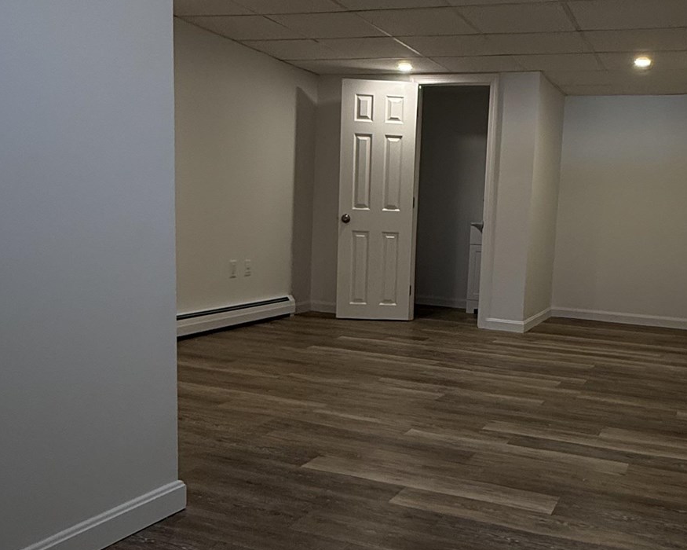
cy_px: 308
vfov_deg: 41.1
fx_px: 732
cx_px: 445
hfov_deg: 49.6
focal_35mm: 36
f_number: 2.2
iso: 200
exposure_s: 1/120
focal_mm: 2.22
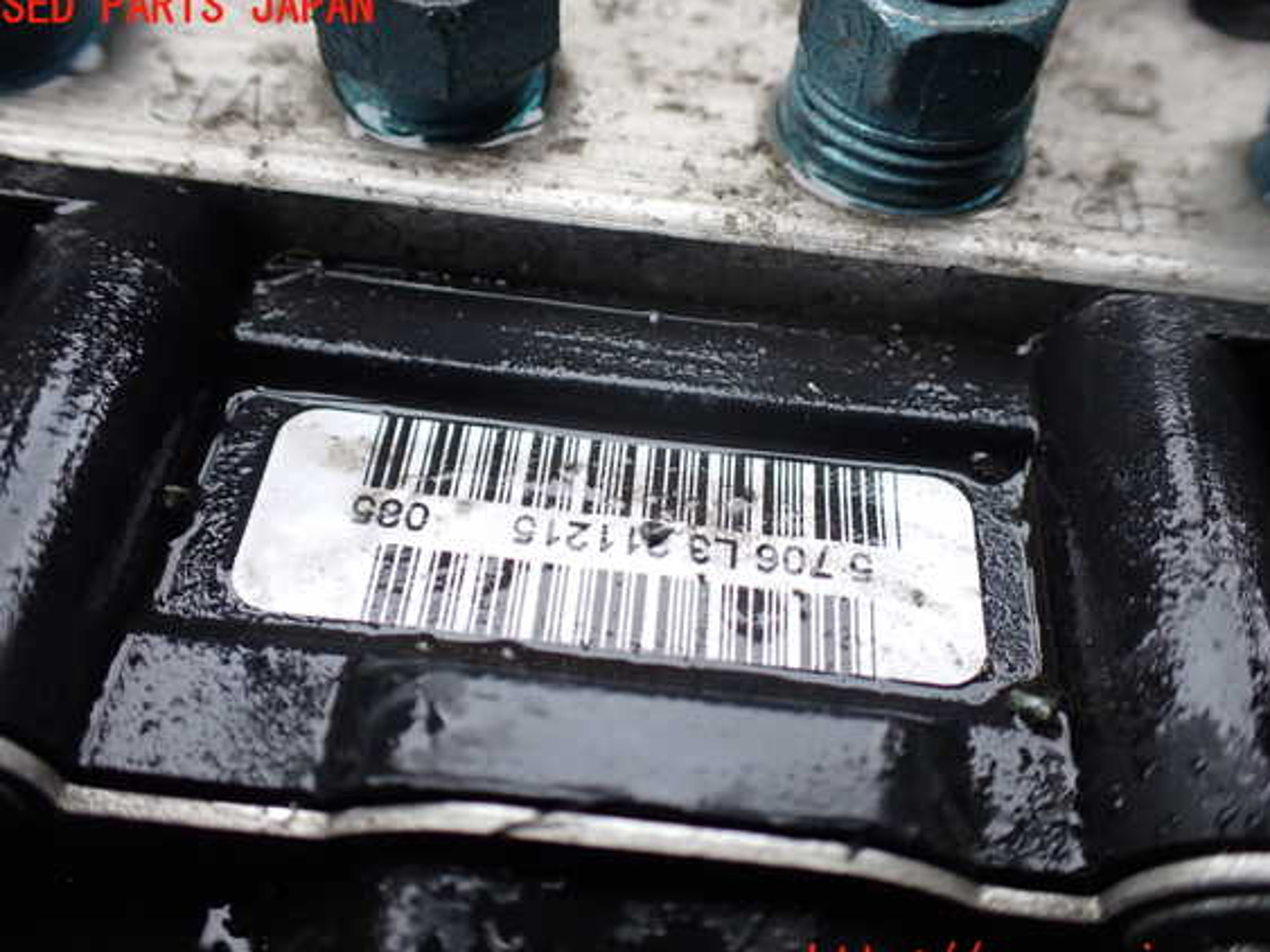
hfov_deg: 56.8
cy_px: 487
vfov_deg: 44.1
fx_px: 1174
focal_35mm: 32
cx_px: 641
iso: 200
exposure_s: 1/125
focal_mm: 5.4
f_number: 2.3
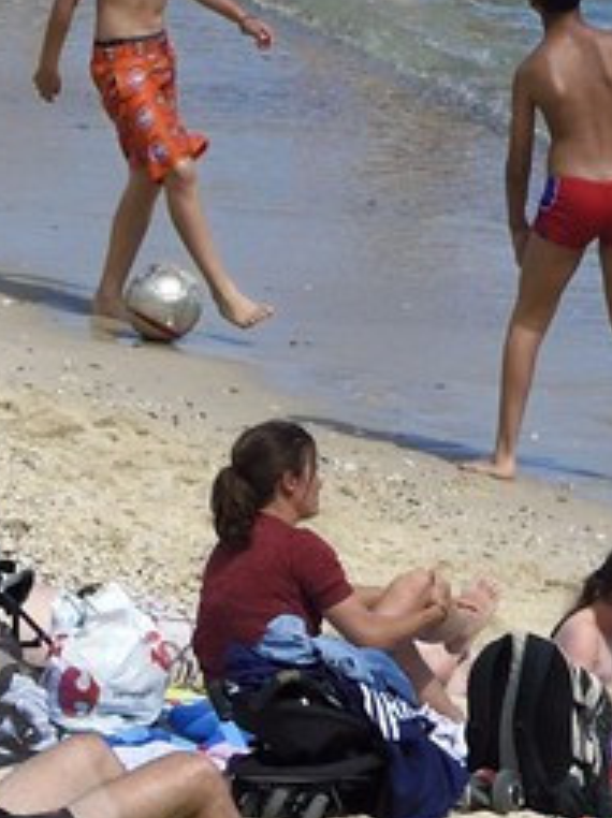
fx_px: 22904
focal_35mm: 970
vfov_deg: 2.0
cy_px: 1221
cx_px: -800
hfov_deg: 1.5
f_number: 13
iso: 200
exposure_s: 1/320
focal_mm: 160
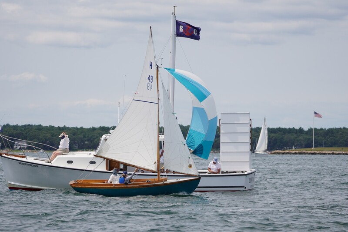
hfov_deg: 9.2
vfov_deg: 6.1
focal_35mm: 225
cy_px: 116
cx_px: 174
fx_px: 2174
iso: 125
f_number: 5
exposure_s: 1/1250
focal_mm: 150
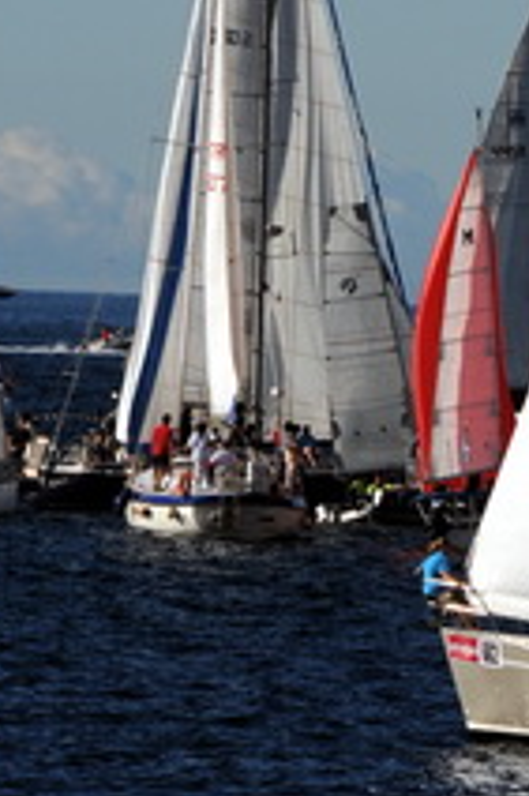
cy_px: 131
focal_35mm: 848
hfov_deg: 1.6
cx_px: 632
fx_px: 18720
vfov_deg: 2.4
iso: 200
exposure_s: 1/640
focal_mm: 200
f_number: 13
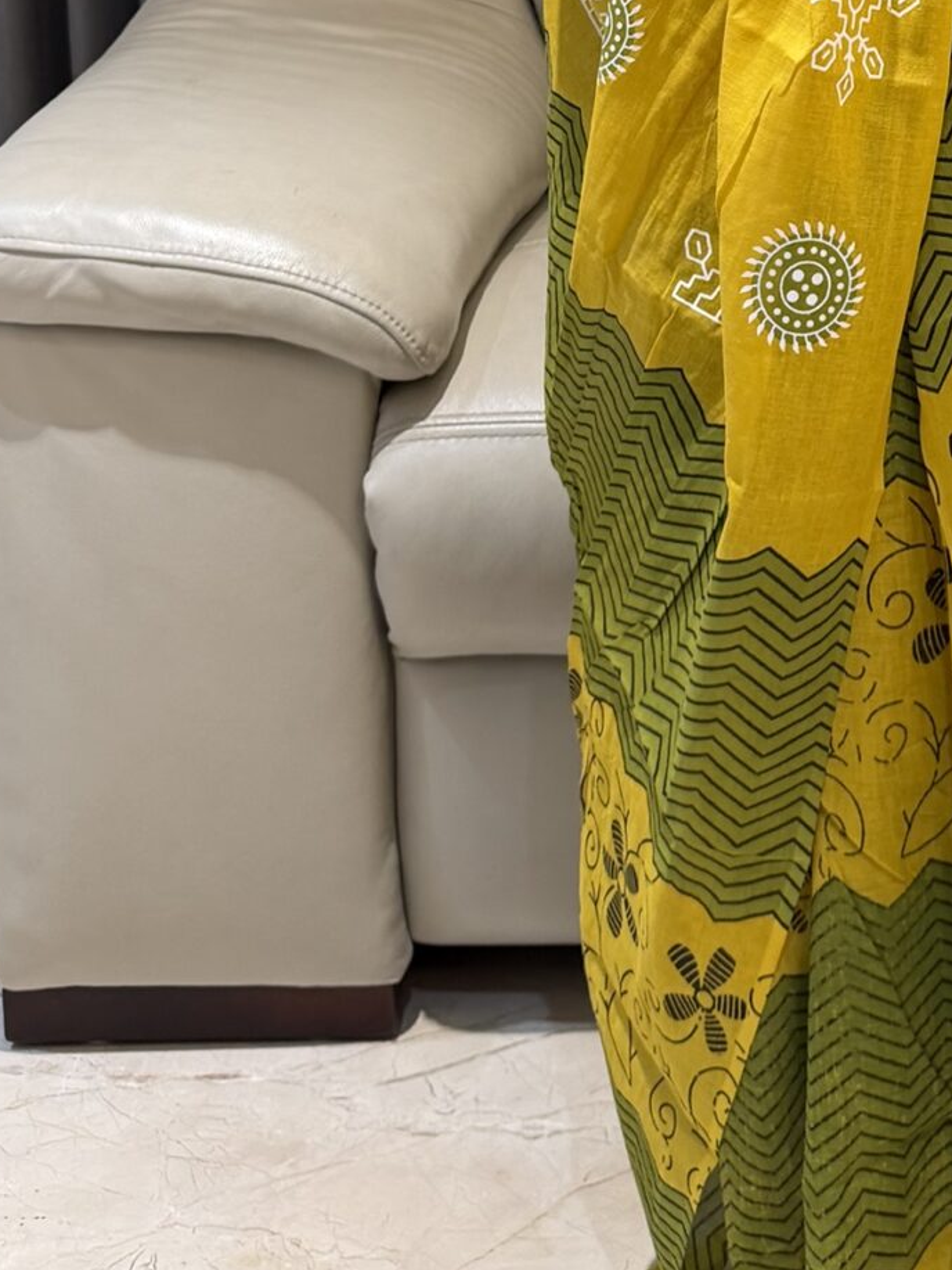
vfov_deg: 26.3
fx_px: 2456
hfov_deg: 21.0
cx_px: 1023
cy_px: -191
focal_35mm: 67
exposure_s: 1/121
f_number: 1.78
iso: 200
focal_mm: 6.76
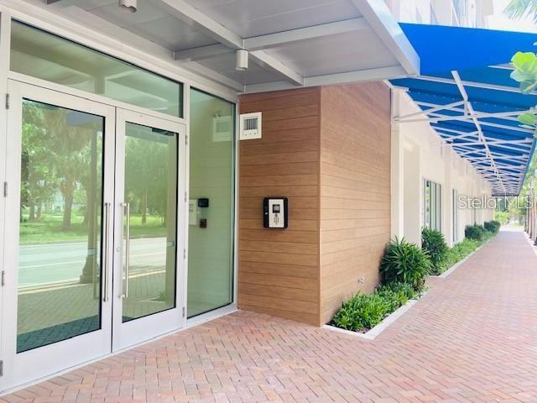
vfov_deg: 49.7
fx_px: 434
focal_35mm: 28
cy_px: 202
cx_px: 268
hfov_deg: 63.4
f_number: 1.8
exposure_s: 1/267
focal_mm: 3.99
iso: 20
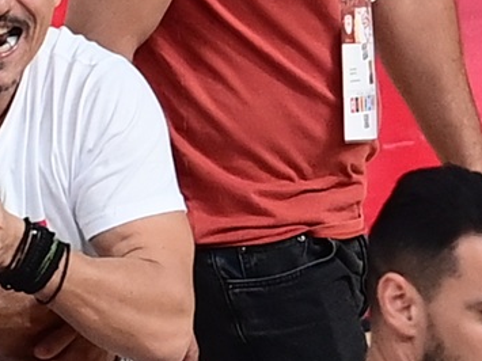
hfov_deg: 1.3
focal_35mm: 1507
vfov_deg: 1.0
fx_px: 20977
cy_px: 225
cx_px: -96
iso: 2000
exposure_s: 1/1000
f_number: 3.2
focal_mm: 400
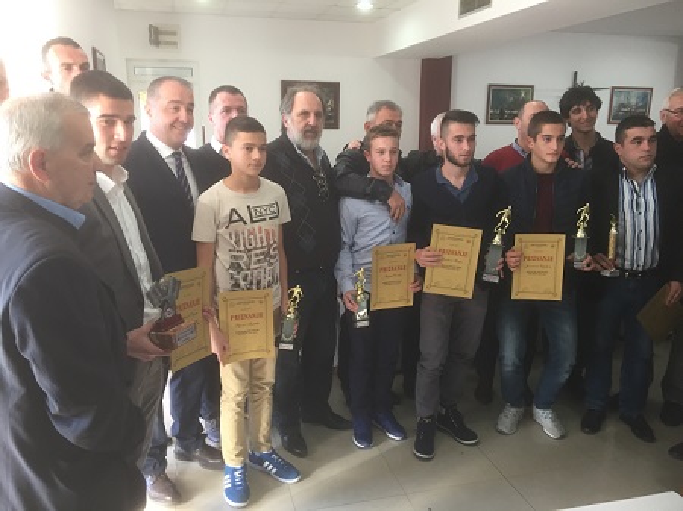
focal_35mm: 29
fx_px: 572
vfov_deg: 48.2
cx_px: 342
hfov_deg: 61.7
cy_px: 256
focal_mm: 4.15
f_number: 2.2
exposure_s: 1/33
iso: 80
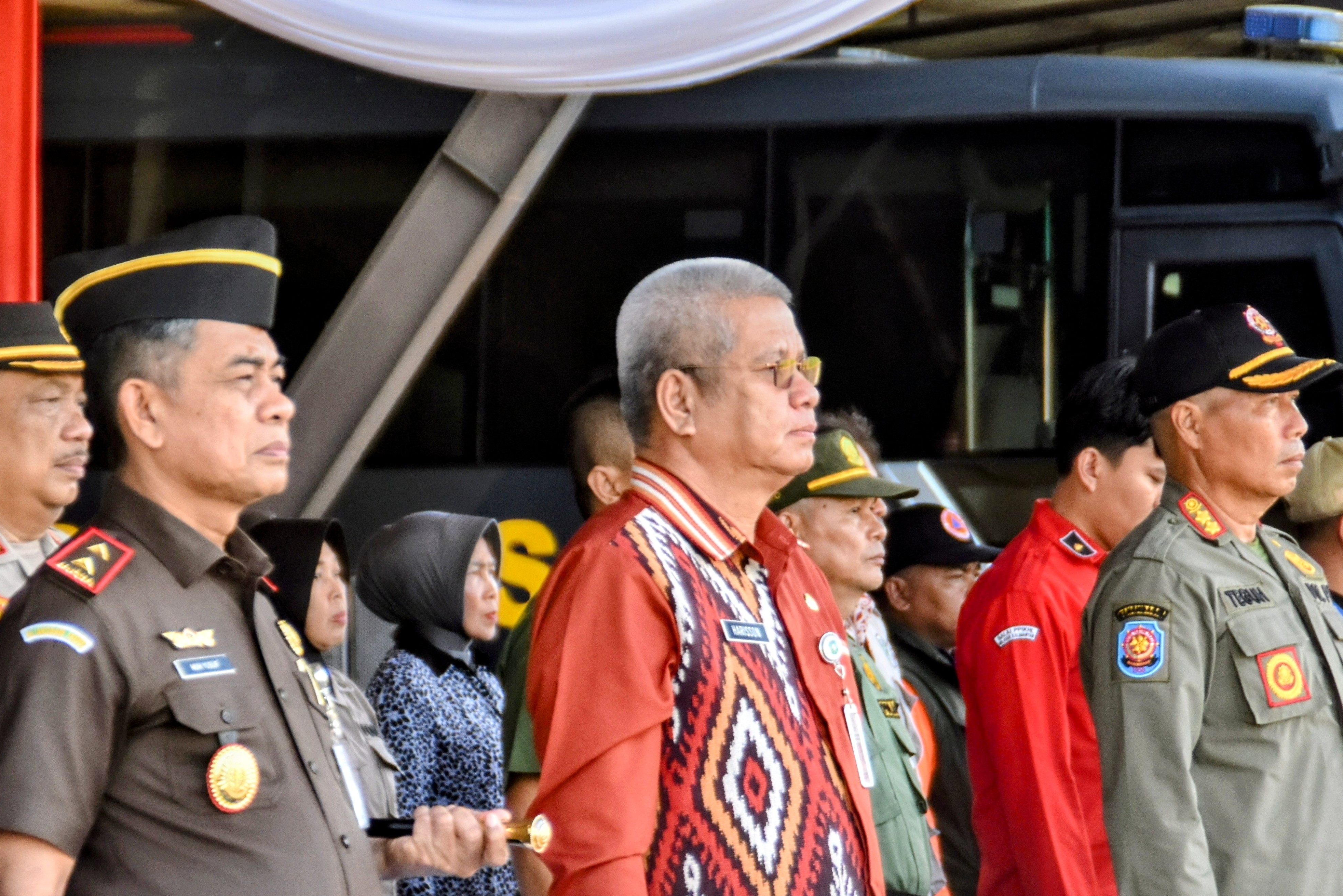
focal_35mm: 229
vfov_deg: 6.0
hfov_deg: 9.0
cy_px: 665
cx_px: 721
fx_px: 8542
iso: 640
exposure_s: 1/200
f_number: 5.6
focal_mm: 100
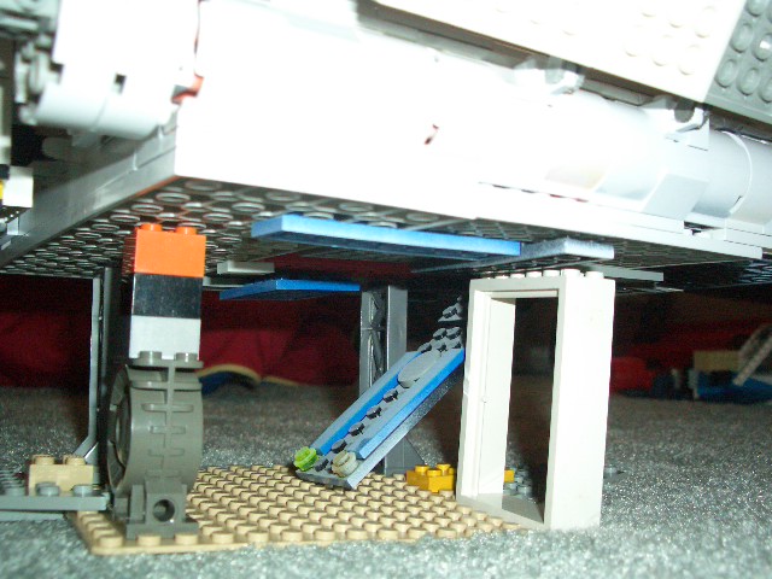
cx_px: 386
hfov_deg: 45.8
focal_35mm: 41
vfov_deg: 35.1
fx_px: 914
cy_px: 290
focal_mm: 6.8
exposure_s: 1/60
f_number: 2.8
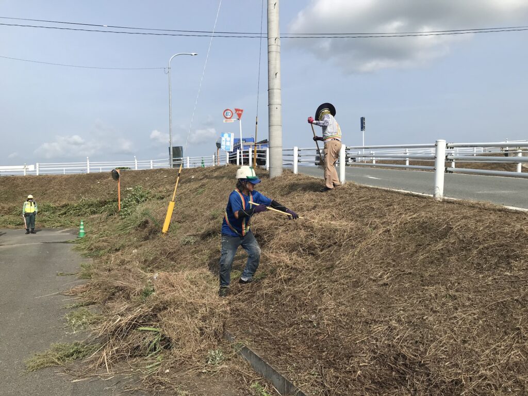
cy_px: 198
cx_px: 264
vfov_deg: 49.7
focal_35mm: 28
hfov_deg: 63.4
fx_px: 427
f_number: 1.8
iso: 20
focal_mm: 3.99
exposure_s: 1/2660
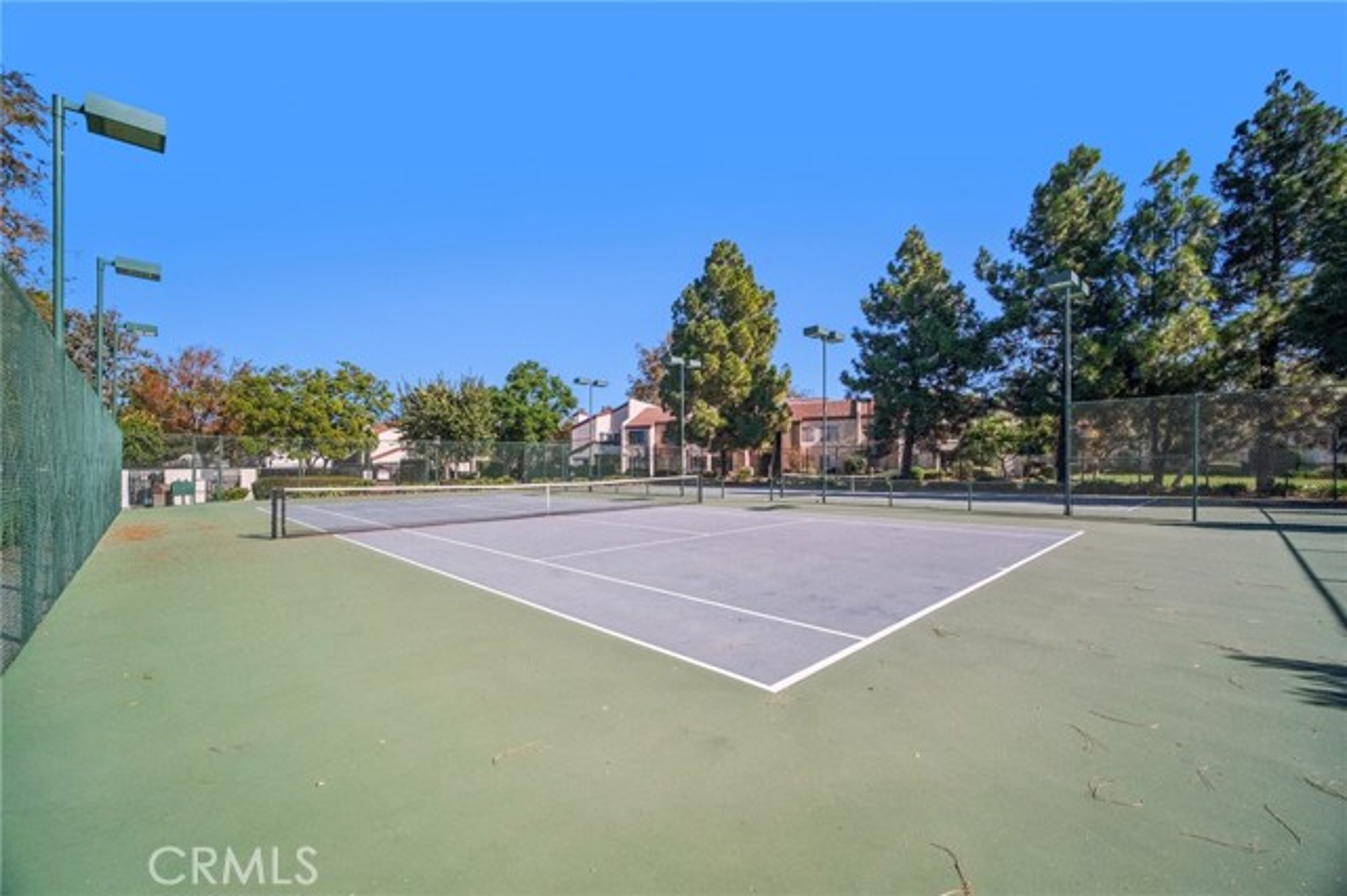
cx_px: 674
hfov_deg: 104.3
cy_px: 448
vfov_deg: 81.1
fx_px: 524
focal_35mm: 14
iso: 160
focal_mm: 9
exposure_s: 1/350
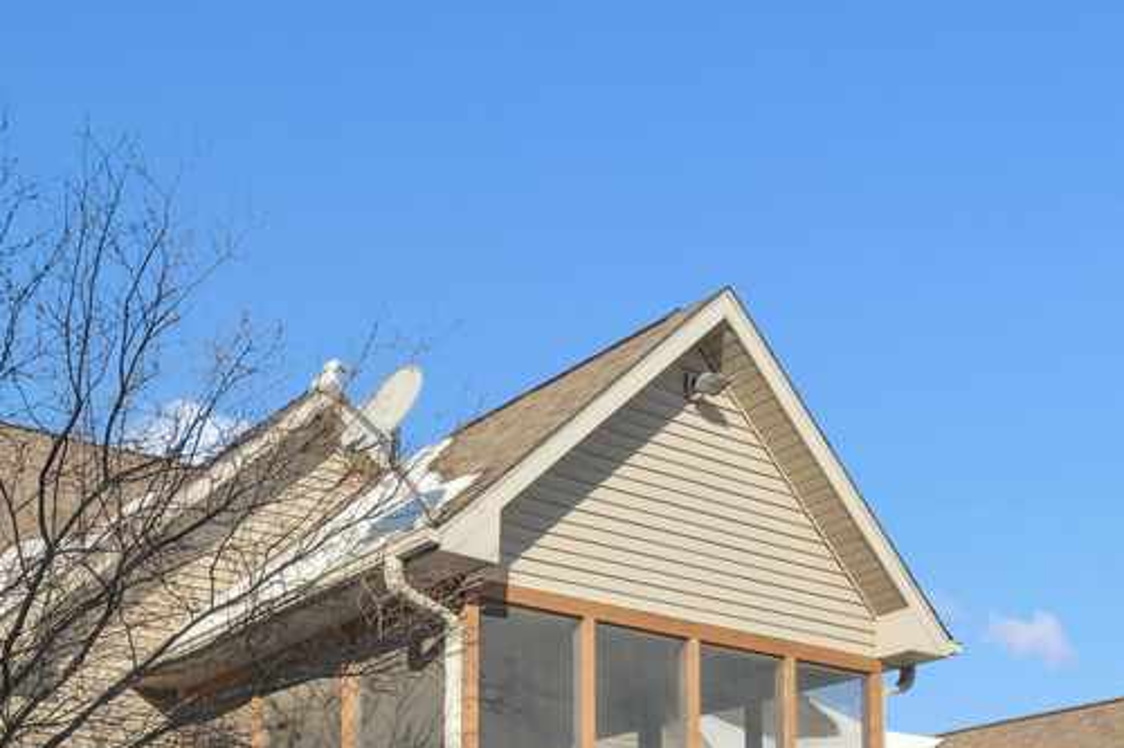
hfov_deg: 43.9
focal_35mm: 41
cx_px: 144
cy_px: 648
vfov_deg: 31.3
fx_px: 1280
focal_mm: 16
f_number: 9
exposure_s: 1/2500
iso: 800
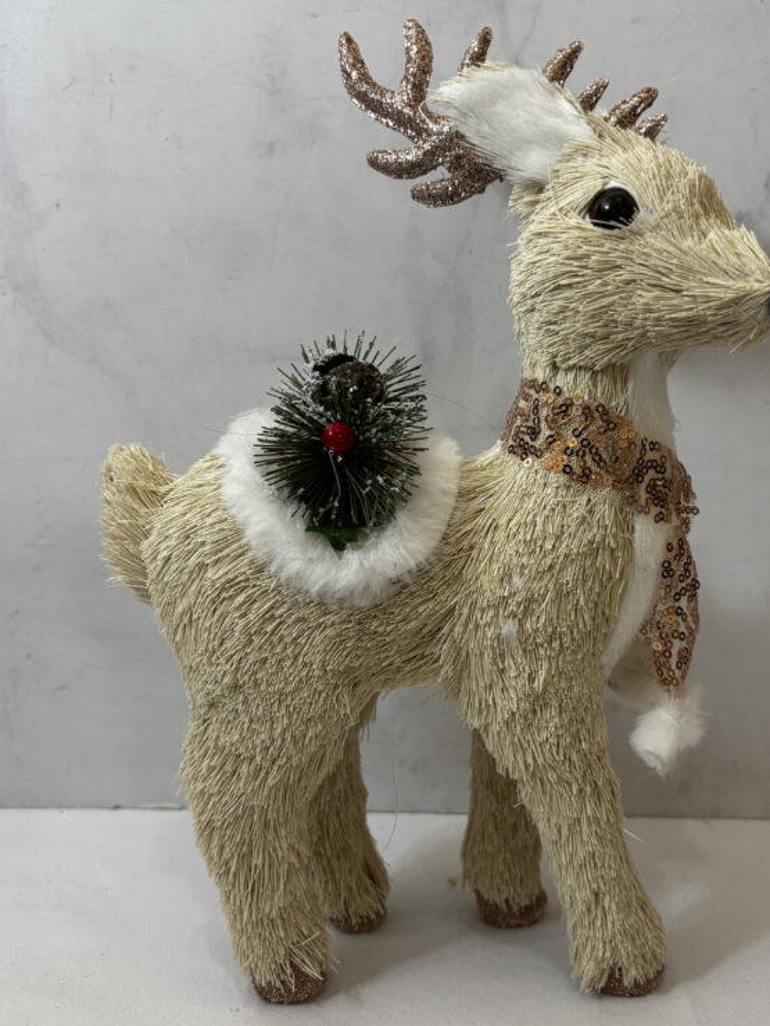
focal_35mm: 36
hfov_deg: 39.4
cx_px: 479
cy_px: 499
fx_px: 1068
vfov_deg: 51.3
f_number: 1.6
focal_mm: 5.96
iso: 80
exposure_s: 1/100
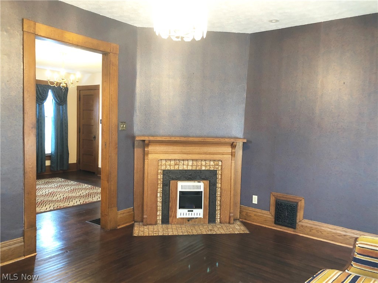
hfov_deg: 63.4
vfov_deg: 49.7
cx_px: 189
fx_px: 306
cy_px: 142
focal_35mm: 28
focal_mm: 3.99
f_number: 1.8
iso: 80
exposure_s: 1/5
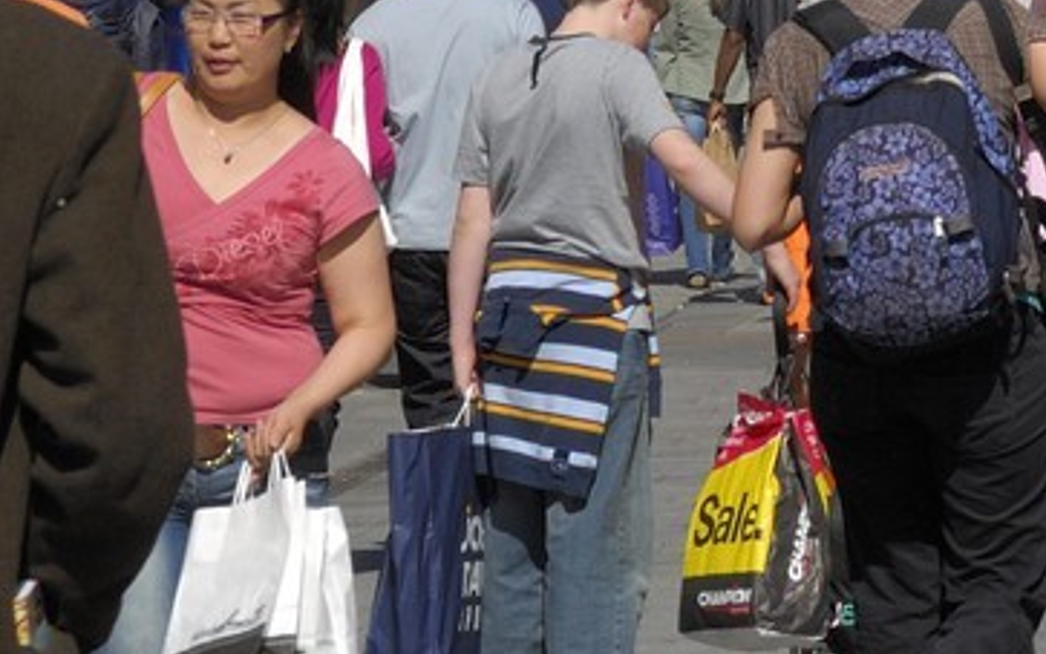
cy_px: -1282
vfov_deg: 3.8
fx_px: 9608
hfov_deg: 6.2
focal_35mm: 337
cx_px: 1510
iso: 100
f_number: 9.5
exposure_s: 1/200
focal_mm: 50
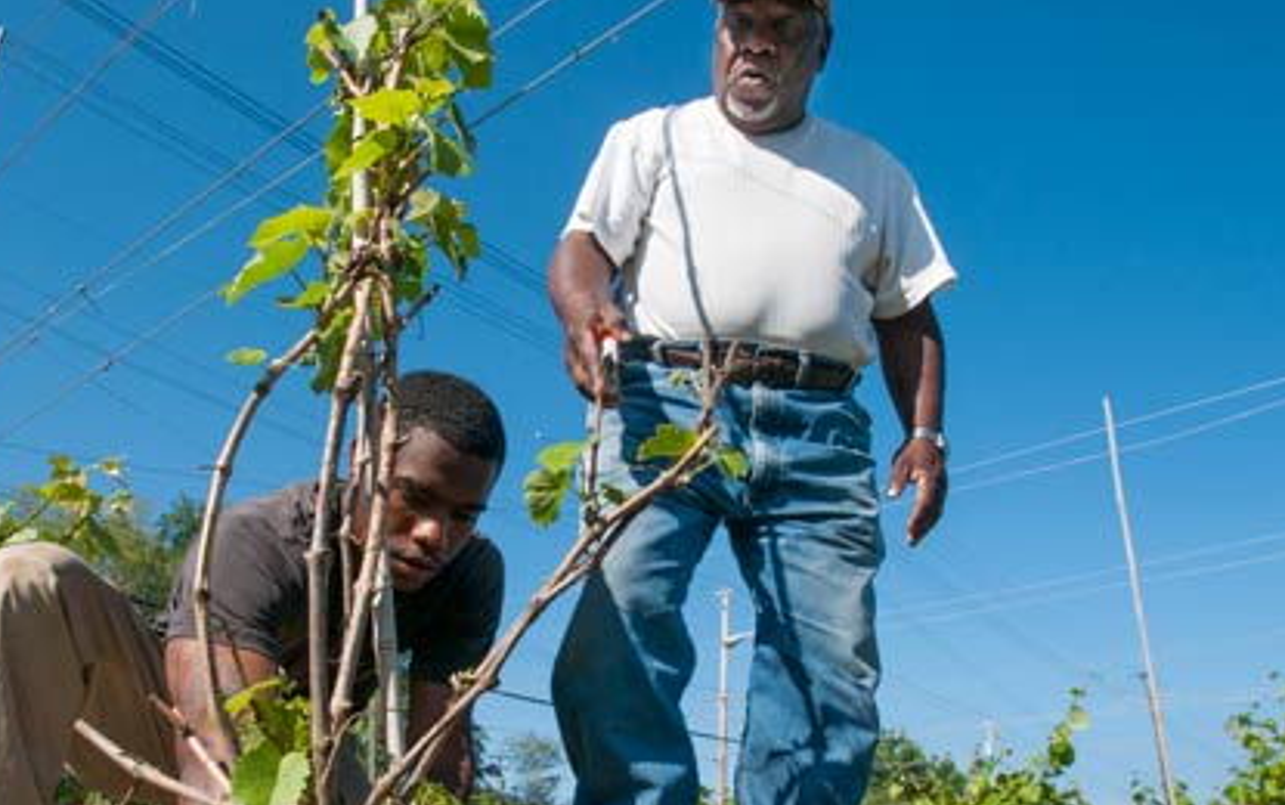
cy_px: 516
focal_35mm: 28
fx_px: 971
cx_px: 610
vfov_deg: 44.6
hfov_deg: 66.9
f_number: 9
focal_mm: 13
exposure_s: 1/640
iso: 200
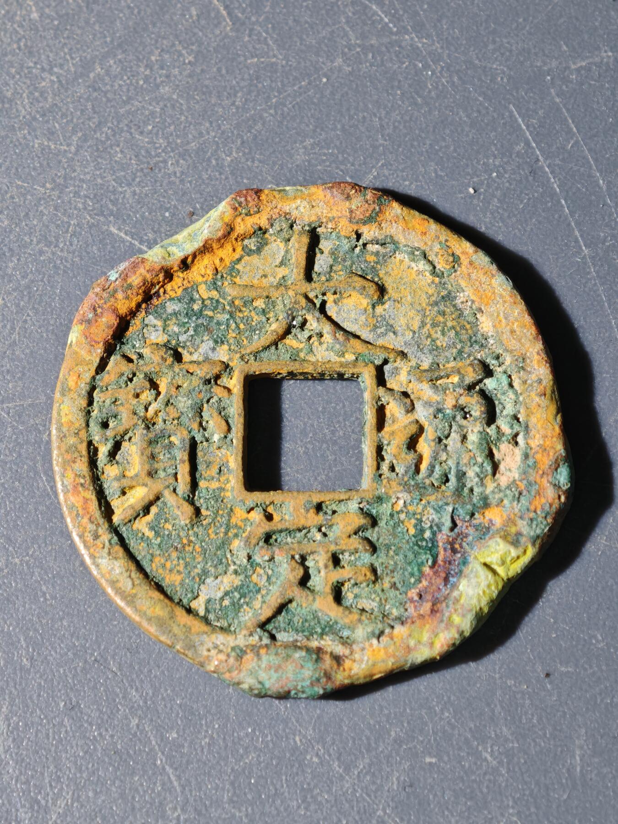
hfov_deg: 14.2
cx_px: 309
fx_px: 2476
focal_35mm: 104
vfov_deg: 18.9
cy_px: 412
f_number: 2
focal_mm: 9
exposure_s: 1/100
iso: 400
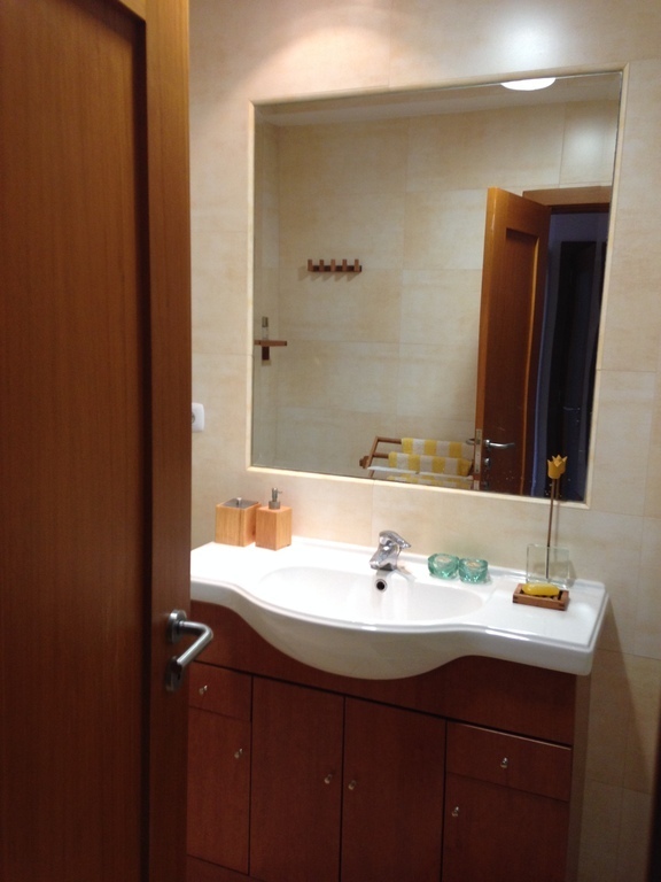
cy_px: 441
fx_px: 840
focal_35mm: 33
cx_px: 330
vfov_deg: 55.4
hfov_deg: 42.9
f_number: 2.4
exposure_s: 1/20
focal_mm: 4.12
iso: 100
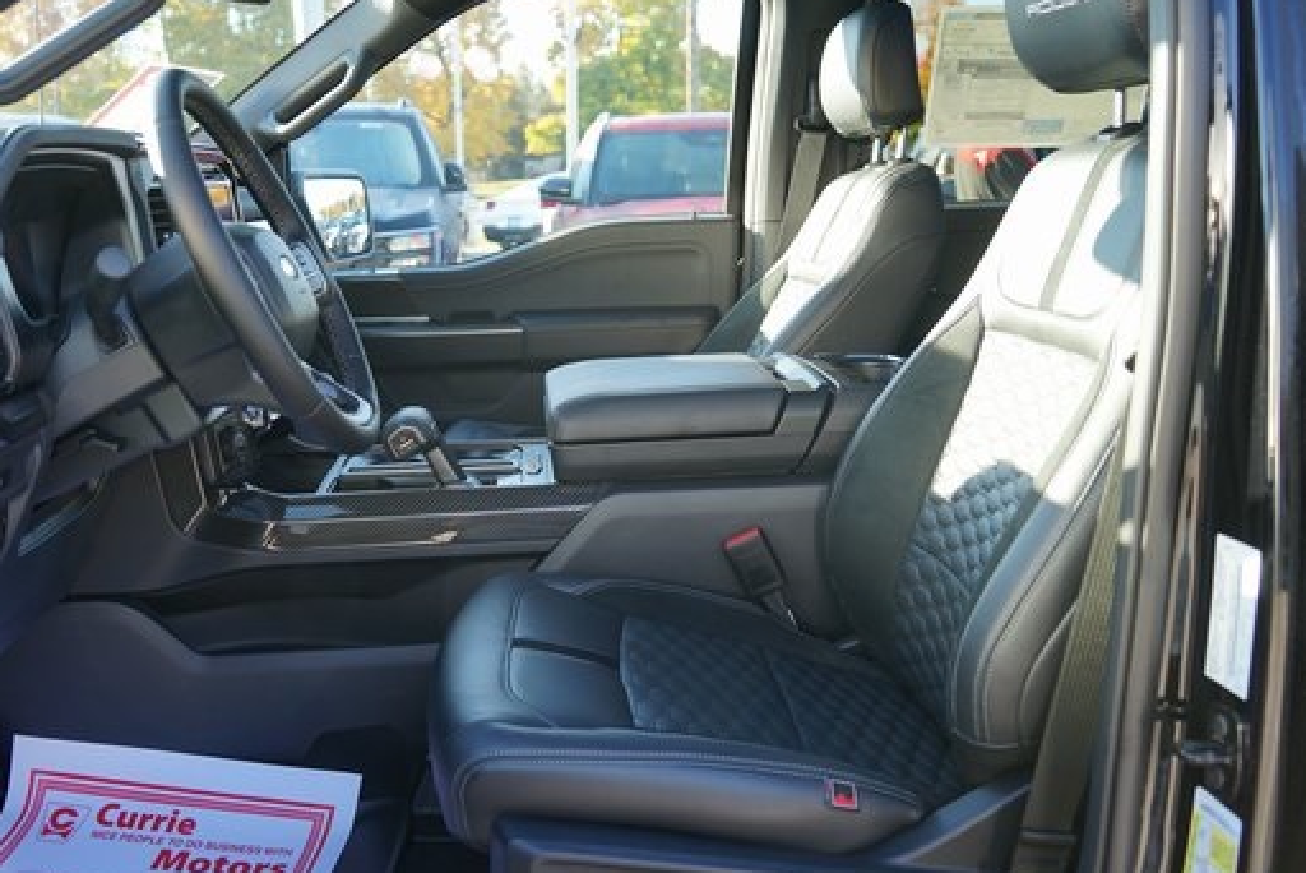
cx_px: 528
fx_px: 1270
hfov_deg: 54.1
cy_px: 451
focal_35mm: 35
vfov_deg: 37.9
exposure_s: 1/60
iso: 100
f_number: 4.5
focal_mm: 28
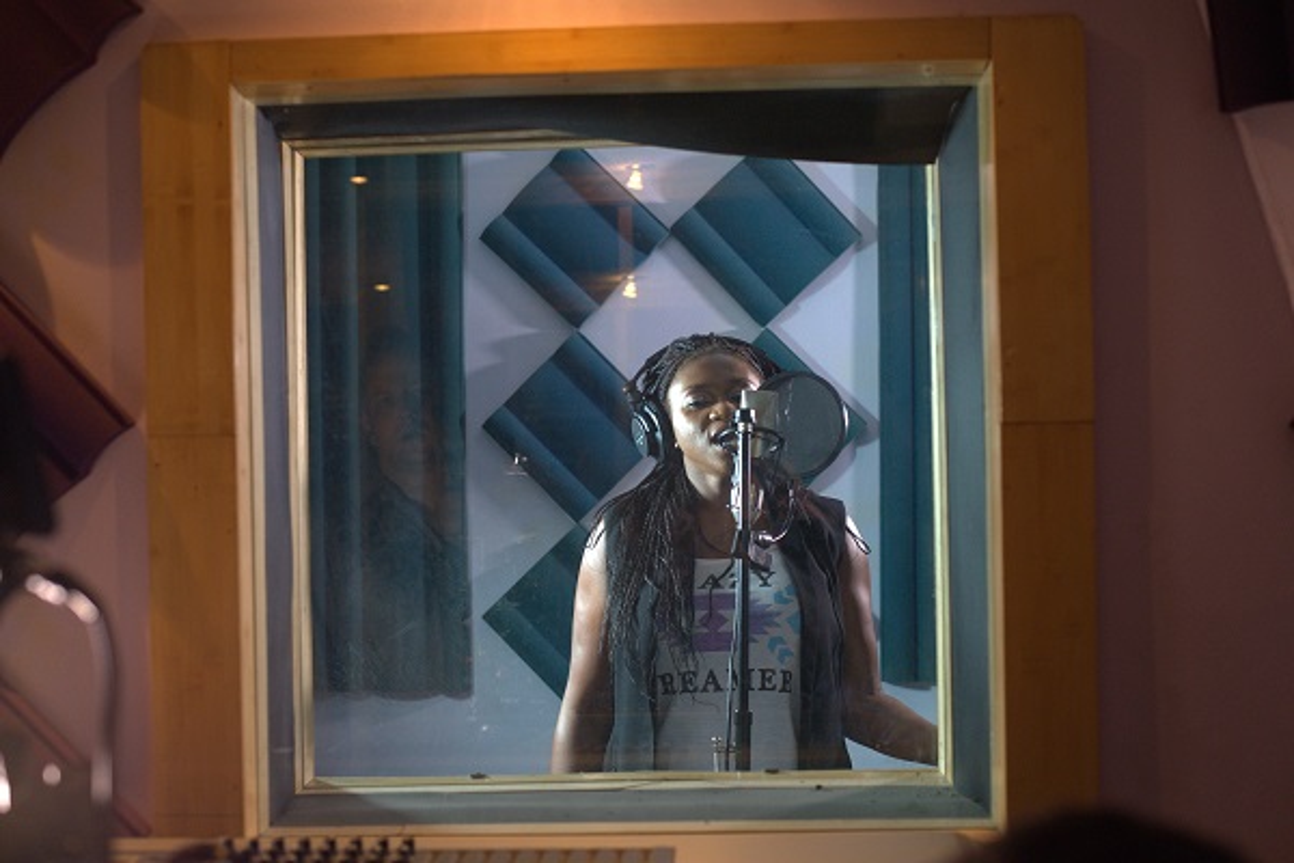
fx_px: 1797
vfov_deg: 27.0
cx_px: 647
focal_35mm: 50
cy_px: 432
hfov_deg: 39.6
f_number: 3.5
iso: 1600
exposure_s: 1/100
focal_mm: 50
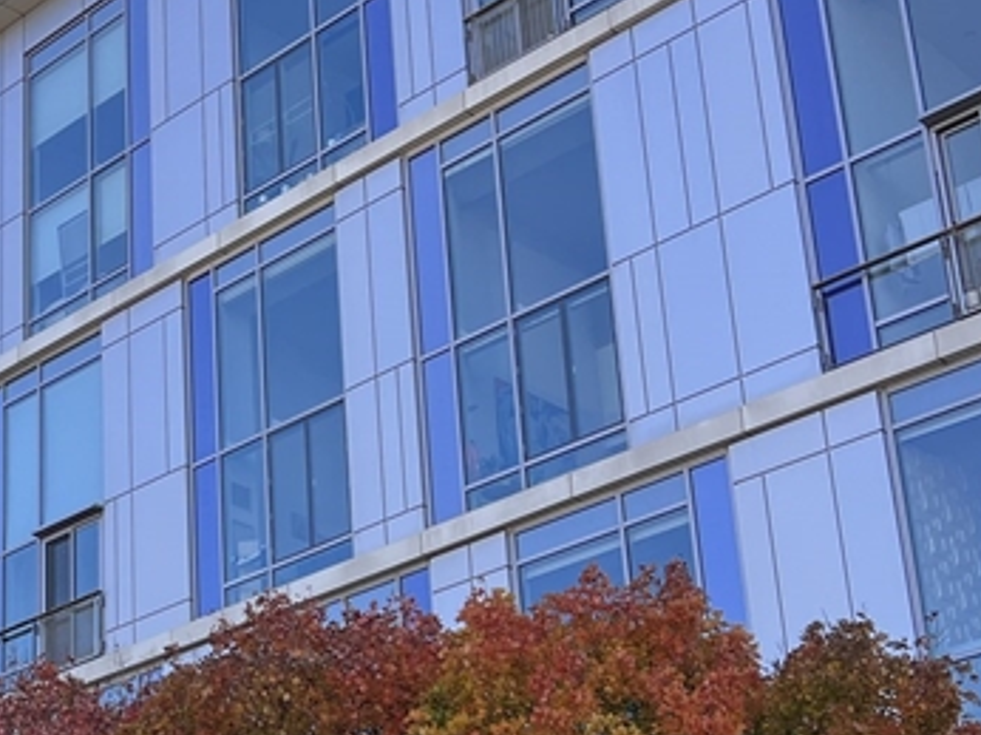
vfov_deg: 18.9
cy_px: 610
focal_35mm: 77
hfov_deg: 24.7
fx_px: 2181
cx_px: 111
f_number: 1.5
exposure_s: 1/1295
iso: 50
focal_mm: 5.7
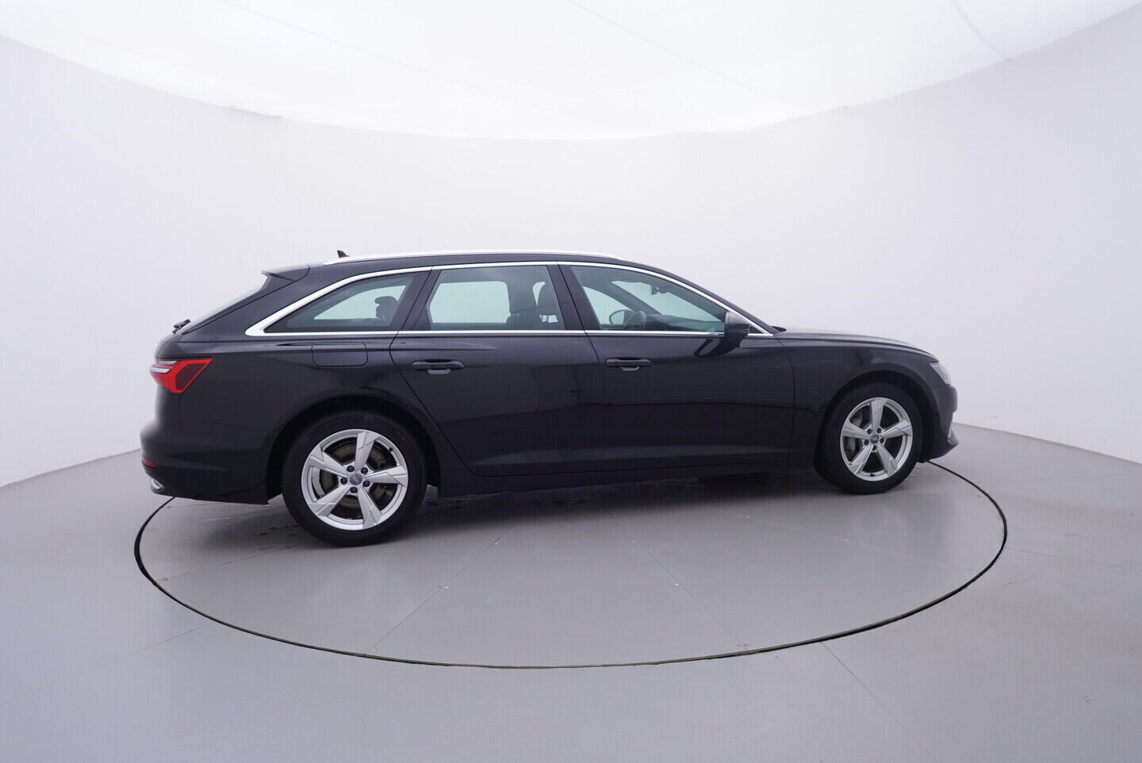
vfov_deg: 56.2
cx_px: 571
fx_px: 714
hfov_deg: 77.3
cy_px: 382
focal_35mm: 22
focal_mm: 15
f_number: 5
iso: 200
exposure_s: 1/80
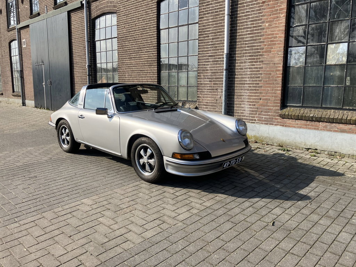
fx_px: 288
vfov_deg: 49.7
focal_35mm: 28
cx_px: 178
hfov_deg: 63.4
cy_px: 134
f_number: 1.8
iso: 32
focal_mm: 3.99
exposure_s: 1/1736
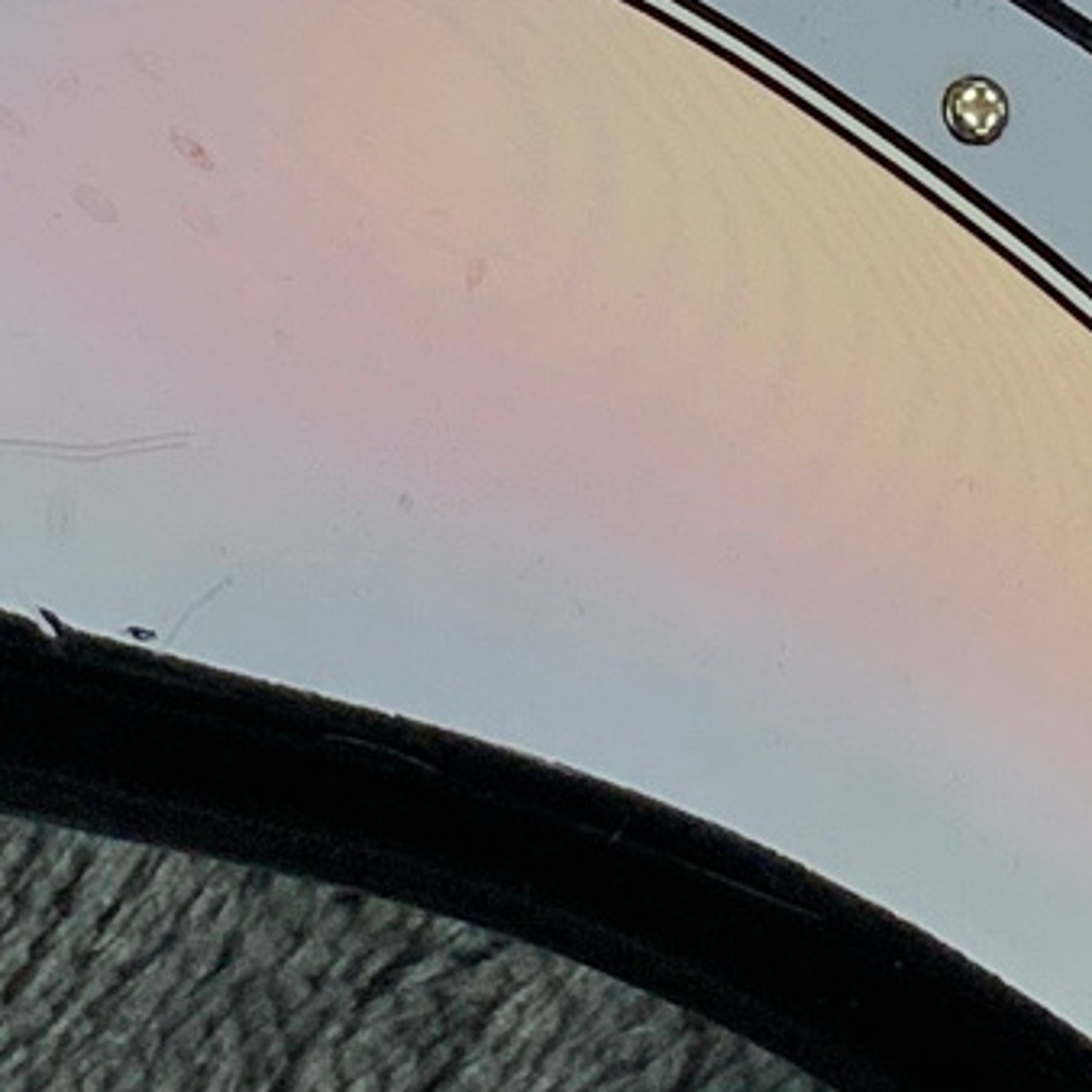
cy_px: -74
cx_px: 766
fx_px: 6924
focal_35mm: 194
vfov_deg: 8.9
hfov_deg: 9.0
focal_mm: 3
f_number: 1.8
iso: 64
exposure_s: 1/100
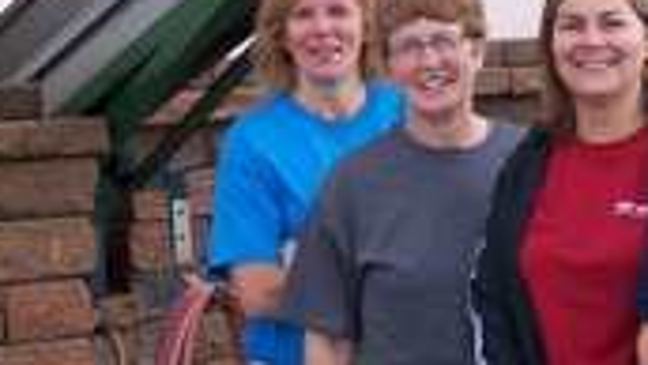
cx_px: 520
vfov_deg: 9.8
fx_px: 2132
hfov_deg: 17.1
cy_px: 134
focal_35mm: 124
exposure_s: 1/40
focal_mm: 6.3
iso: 80
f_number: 2.8
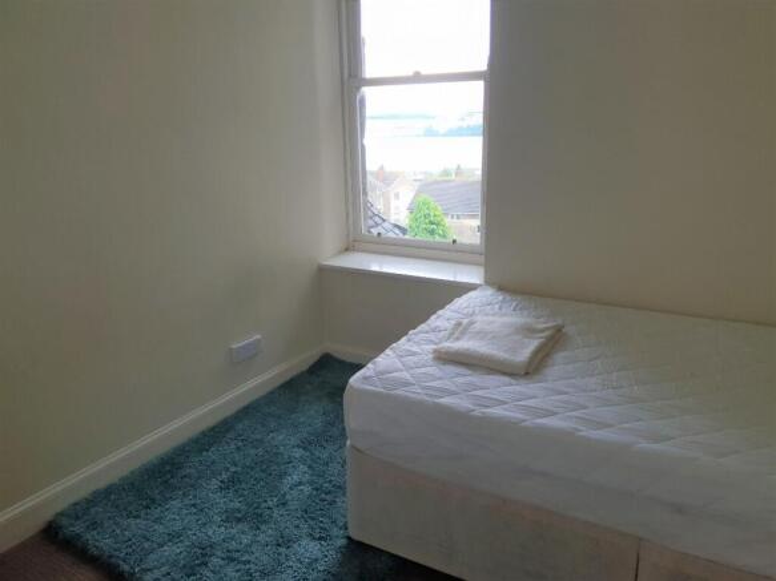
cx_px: 388
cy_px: 290
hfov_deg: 67.3
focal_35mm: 26
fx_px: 583
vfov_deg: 53.0
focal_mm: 4.3
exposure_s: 1/100
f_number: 1.5
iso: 64
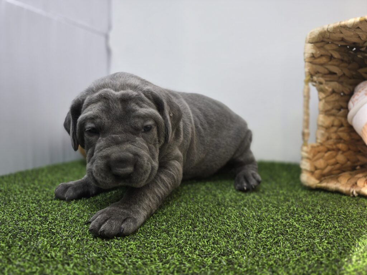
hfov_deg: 73.9
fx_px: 244
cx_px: 184
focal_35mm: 23
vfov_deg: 58.9
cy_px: 138
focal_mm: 6.3
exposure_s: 1/64.5
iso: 25
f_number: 1.7
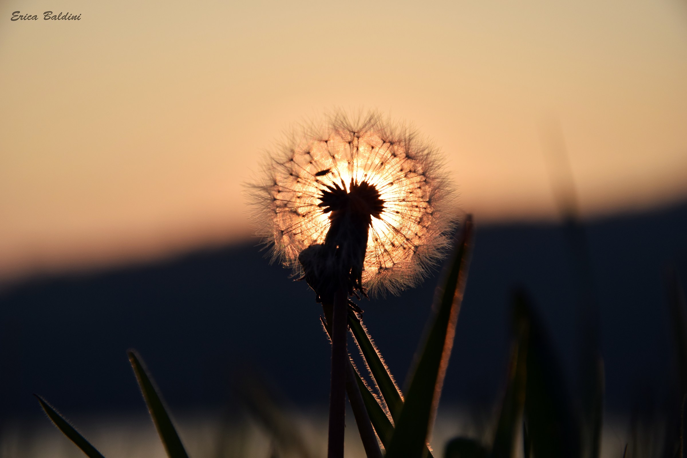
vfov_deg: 8.7
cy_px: 229
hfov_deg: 13.0
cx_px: 344
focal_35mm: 158
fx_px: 3005
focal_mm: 105
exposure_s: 1/1000
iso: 200
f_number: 8
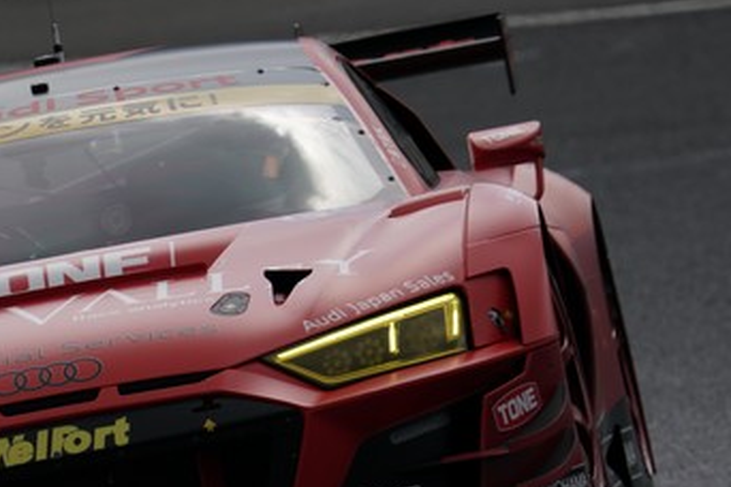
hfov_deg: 1.6
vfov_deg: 1.1
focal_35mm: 1262
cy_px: 258
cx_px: 115
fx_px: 25624
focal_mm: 600
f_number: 9
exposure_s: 1/800
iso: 200
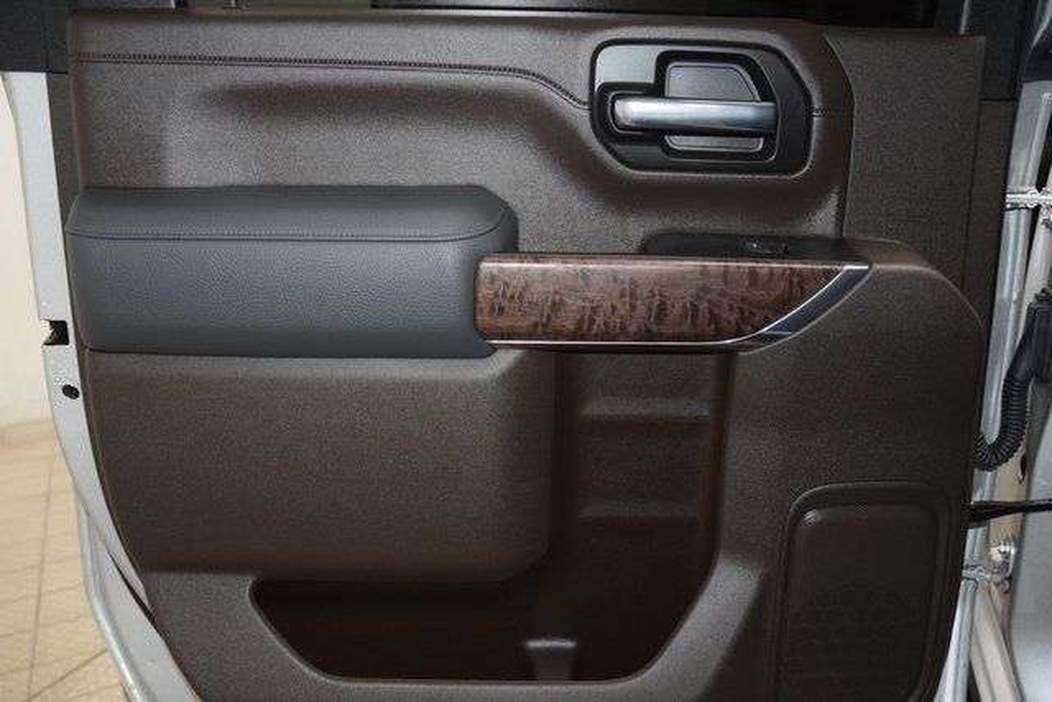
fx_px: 1052
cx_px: 526
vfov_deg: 36.9
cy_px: 351
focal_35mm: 36
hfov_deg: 53.1
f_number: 3.8
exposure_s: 1/125
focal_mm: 24
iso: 2200
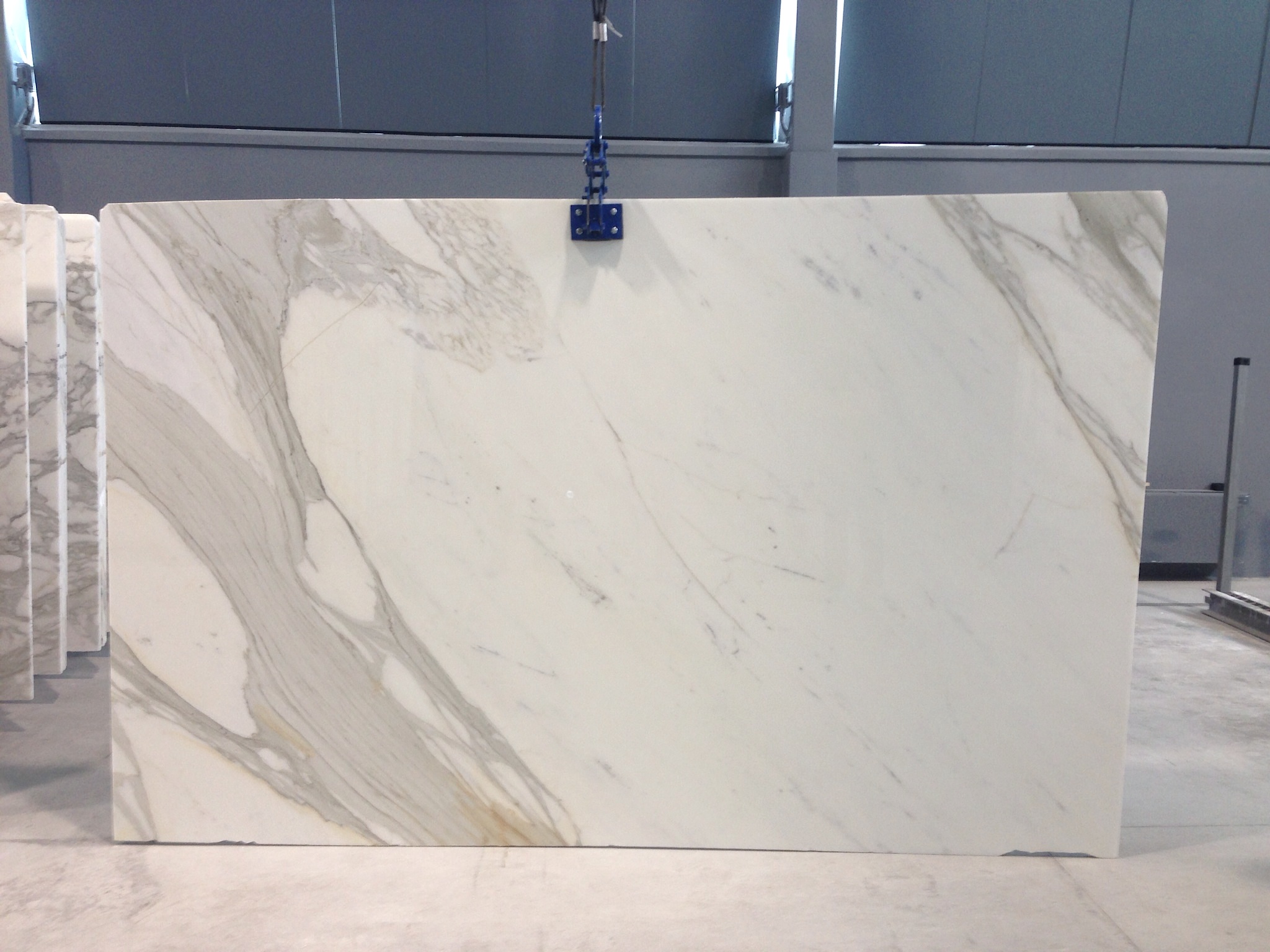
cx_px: 635
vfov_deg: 42.9
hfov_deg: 55.4
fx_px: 1211
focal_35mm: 33
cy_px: 476
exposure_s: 1/20
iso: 64
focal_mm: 4.13
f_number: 2.4
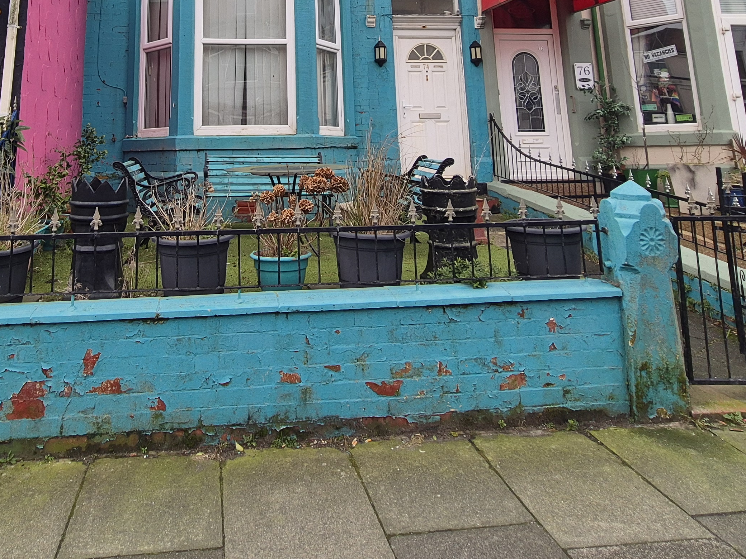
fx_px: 539
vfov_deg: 47.6
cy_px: 29
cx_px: 261
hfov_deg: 67.8
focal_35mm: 25
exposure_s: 1/138
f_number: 2.2
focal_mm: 2.2
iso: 50
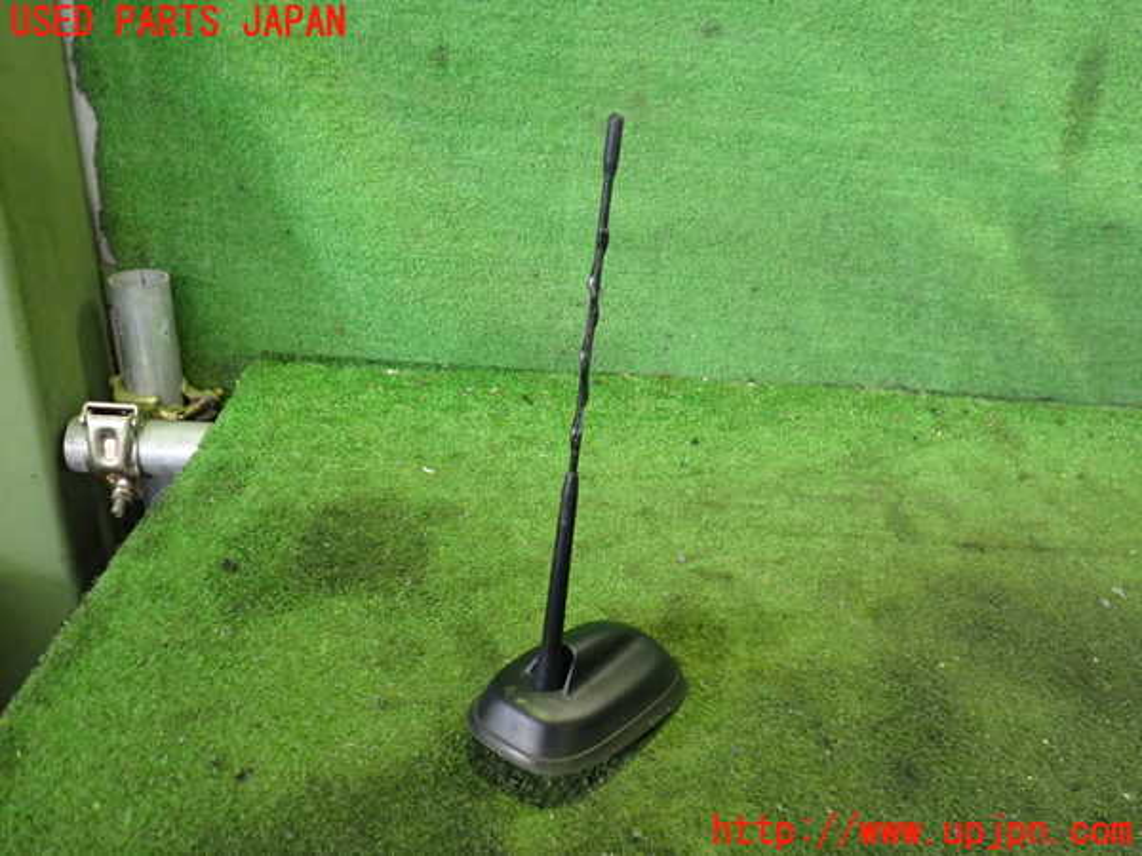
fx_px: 990
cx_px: 571
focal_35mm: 30
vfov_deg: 46.8
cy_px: 428
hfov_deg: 60.0
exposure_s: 1/30
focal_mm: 5.4
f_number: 2.3
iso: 640
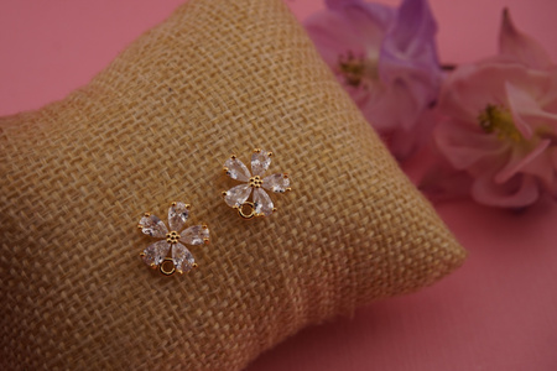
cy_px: 186
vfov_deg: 26.5
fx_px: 789
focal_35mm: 51
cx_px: 278
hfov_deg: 38.9
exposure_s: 1/80
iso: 100
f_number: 9
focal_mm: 34
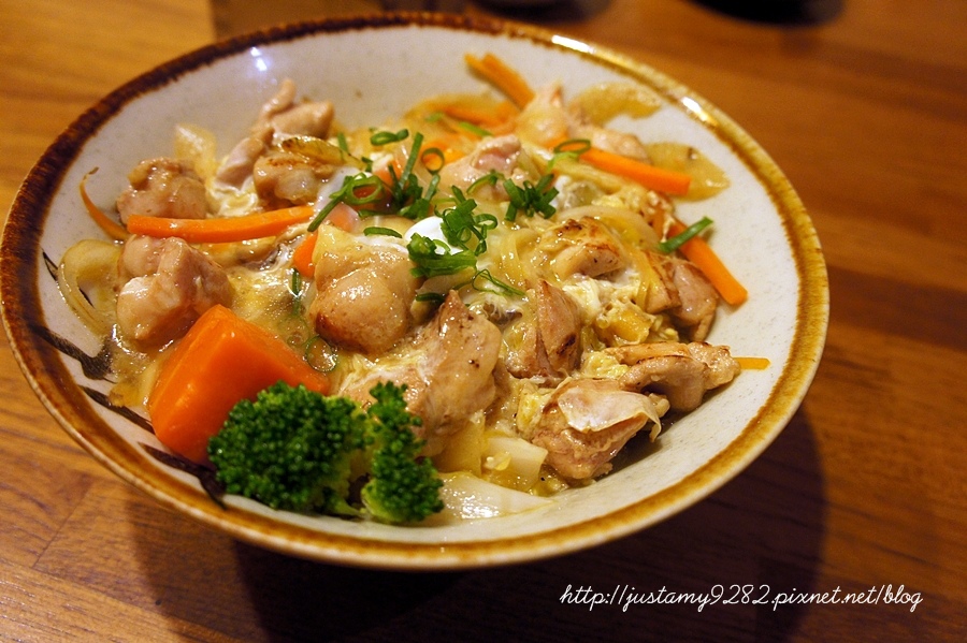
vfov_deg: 43.6
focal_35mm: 30
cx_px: 484
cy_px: 322
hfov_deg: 62.0
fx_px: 805
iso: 1600
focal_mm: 20
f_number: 4.5
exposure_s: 1/30
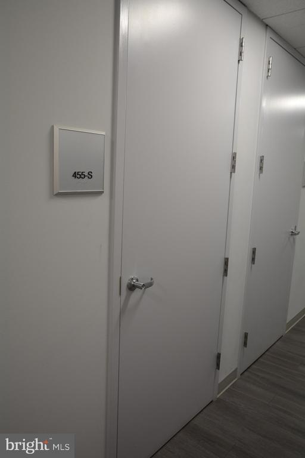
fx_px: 362
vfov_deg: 64.6
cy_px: 229
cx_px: 152
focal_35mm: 28
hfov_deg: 45.7
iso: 400
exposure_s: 1/80
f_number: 4.5
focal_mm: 19
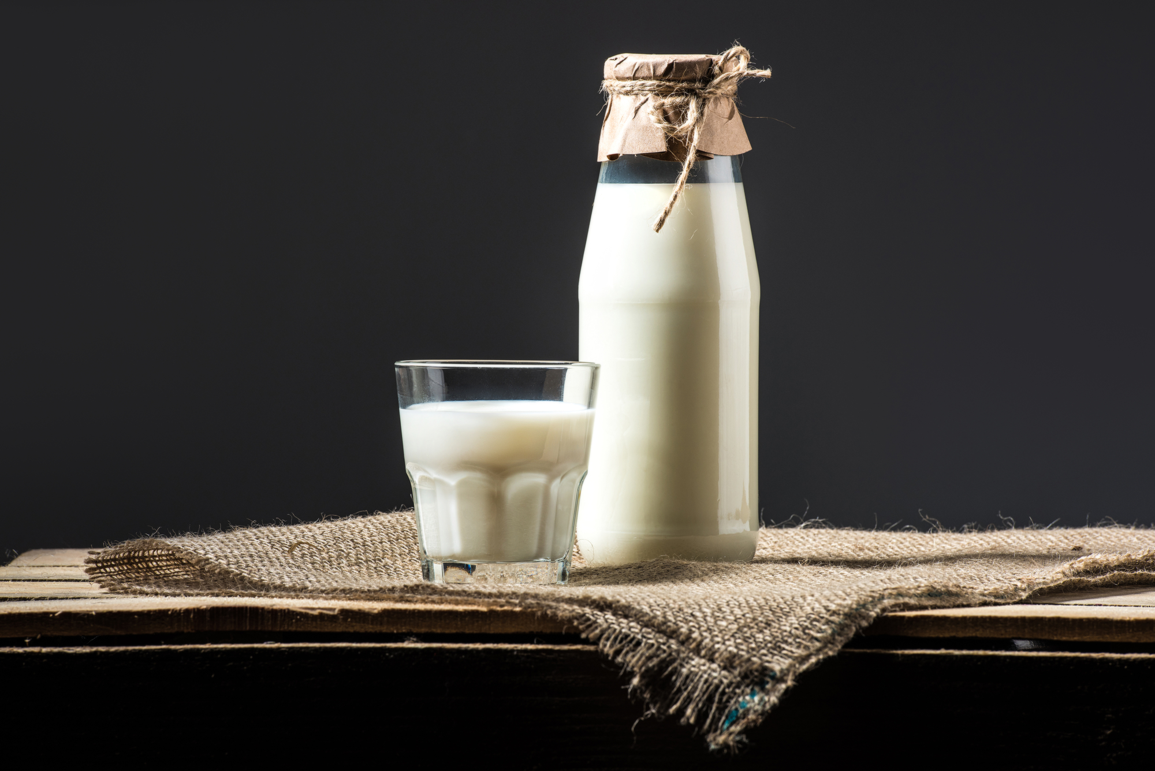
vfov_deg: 6.9
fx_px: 6419
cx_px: 578
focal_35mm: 200
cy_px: 386
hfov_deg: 10.3
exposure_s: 1/125
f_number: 13
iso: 100
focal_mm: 200
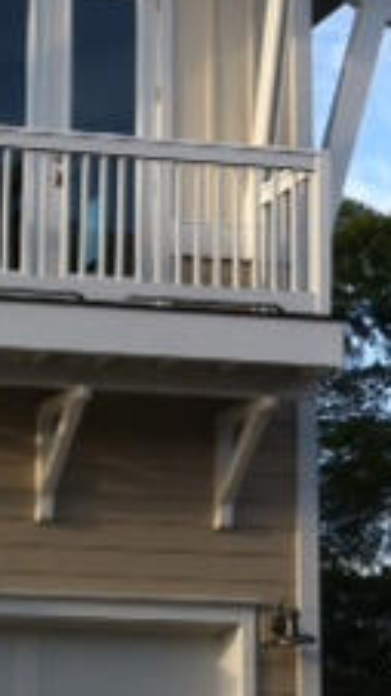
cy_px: 428
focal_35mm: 108
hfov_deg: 10.5
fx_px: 1992
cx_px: -336
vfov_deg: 19.8
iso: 80
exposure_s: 1/487
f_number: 2.8
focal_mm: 3.85
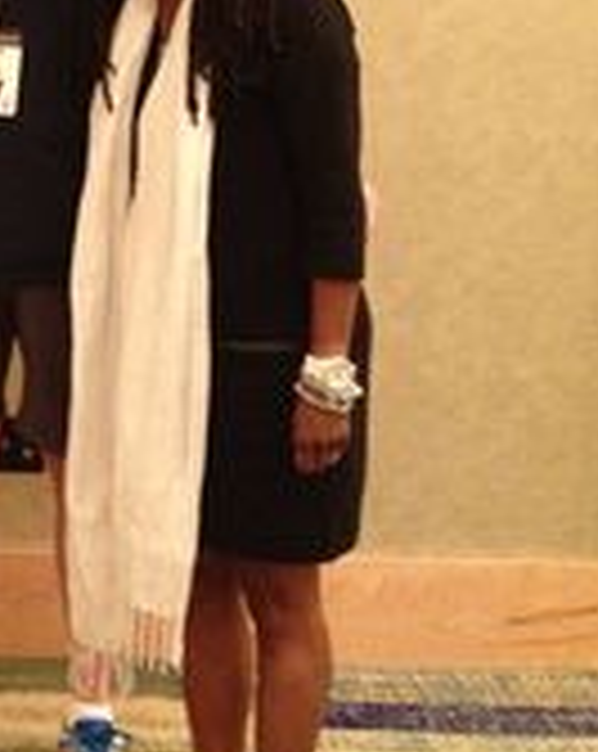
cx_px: -265
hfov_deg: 17.1
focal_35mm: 82
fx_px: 1819
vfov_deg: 23.2
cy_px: 270
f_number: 2.4
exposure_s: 1/15
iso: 500
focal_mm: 4.28
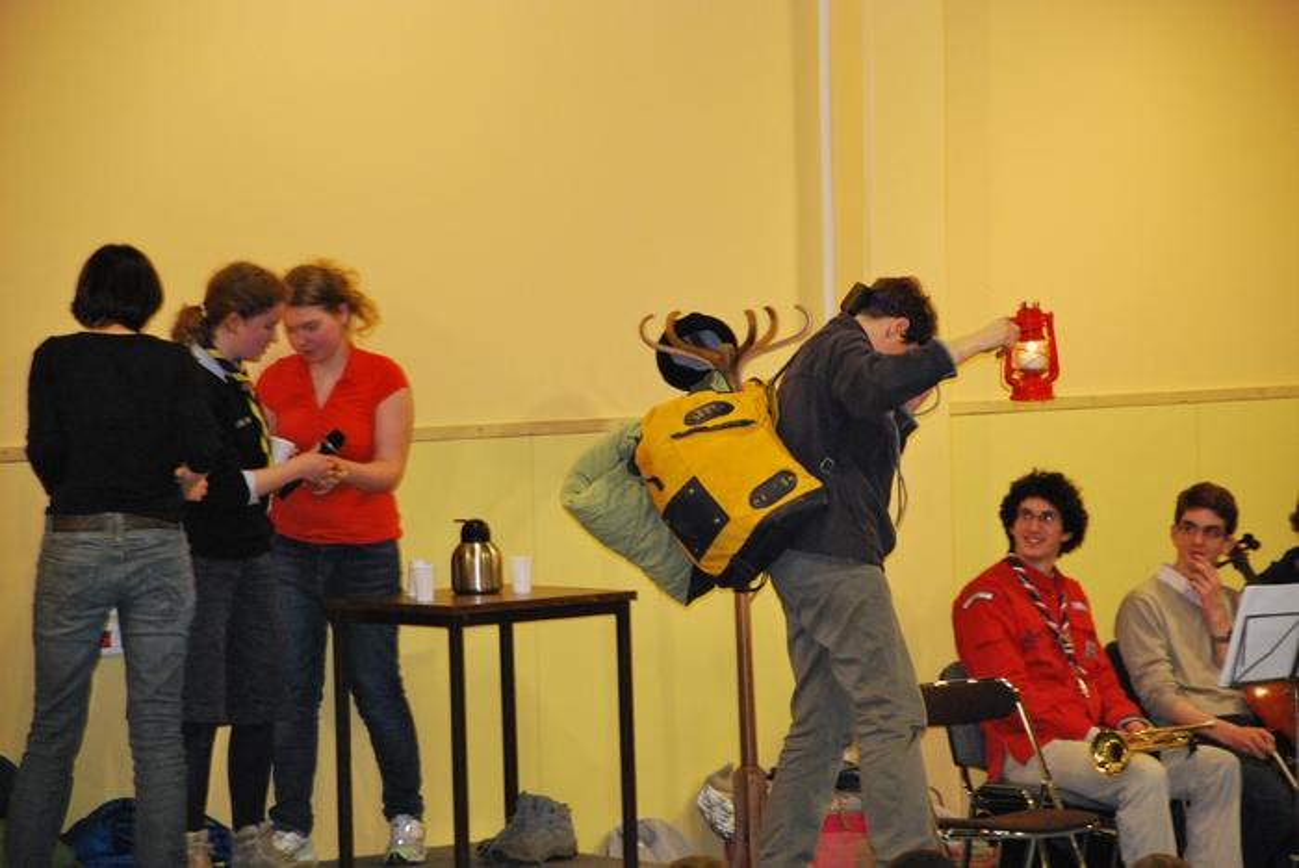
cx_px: 650
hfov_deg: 13.0
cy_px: 434
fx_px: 5688
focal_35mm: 158
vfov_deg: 8.7
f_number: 5.6
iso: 1600
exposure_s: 1/60
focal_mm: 105
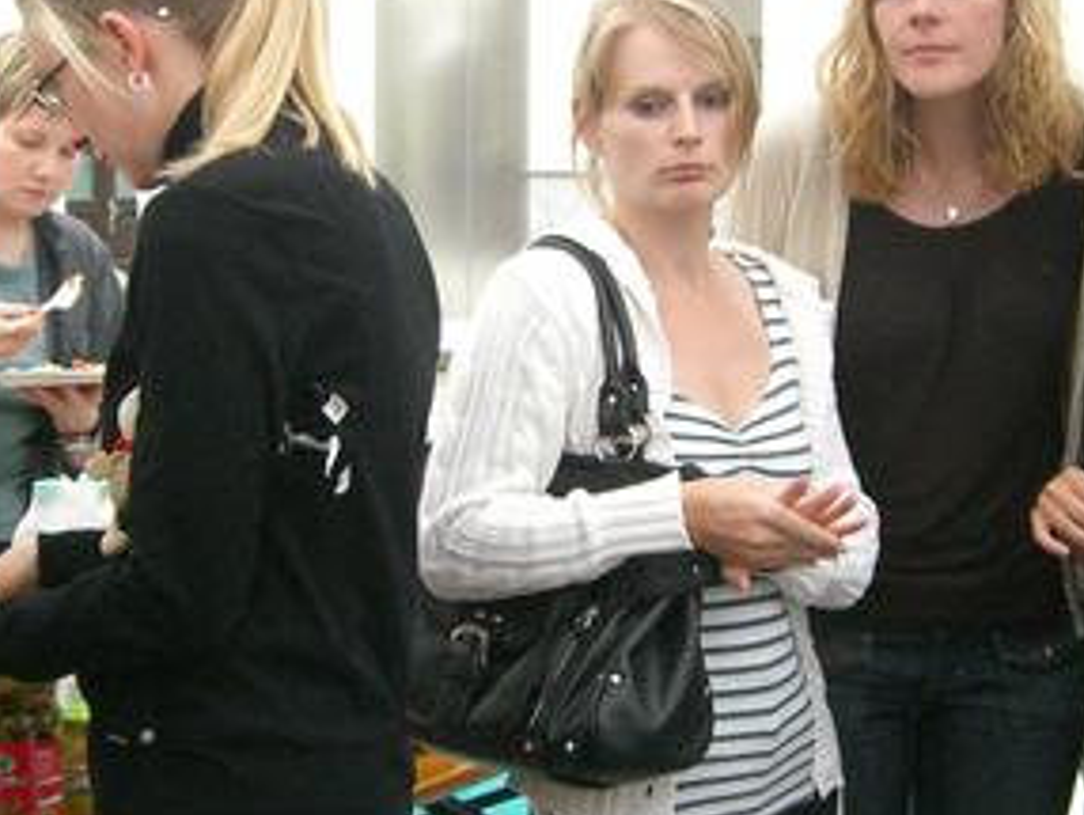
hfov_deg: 23.0
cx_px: 557
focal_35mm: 85
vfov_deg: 17.4
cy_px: 371
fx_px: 2664
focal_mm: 6.2
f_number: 2.7
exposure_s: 1/50
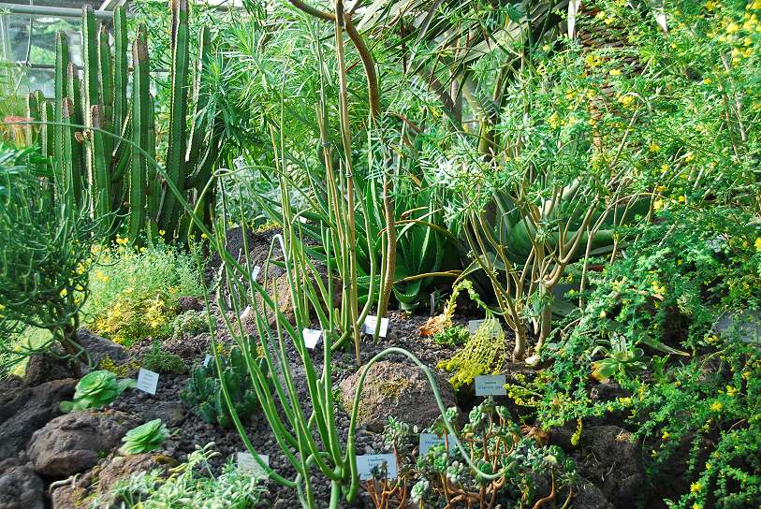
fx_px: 1143
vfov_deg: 25.1
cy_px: 254
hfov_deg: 36.8
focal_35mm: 54
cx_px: 380
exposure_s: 1/60
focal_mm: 36
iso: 100
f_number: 4.2
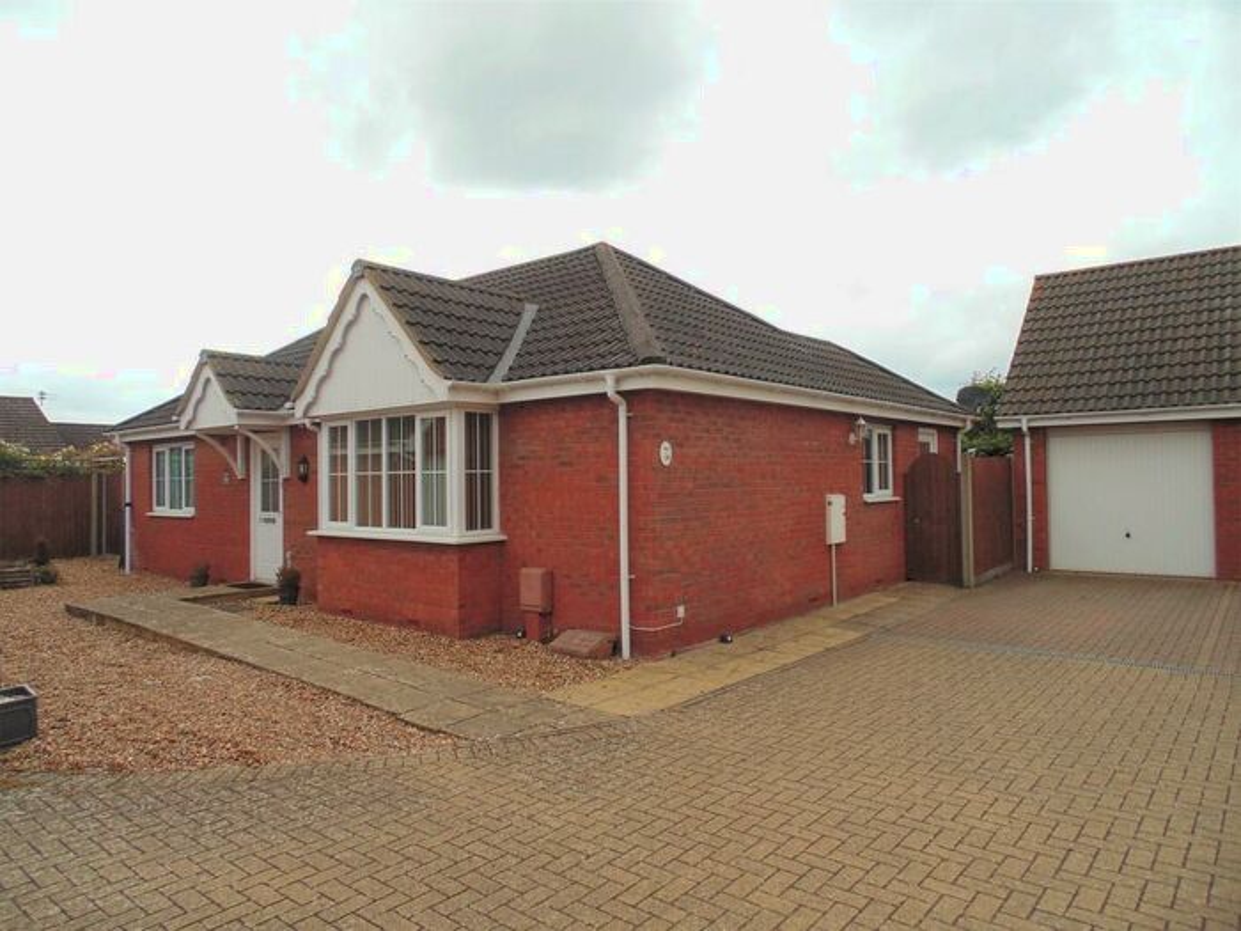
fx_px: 789
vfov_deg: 61.1
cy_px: 466
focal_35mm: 22
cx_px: 620
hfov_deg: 76.4
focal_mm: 4
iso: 80
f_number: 3.1
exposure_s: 1/400
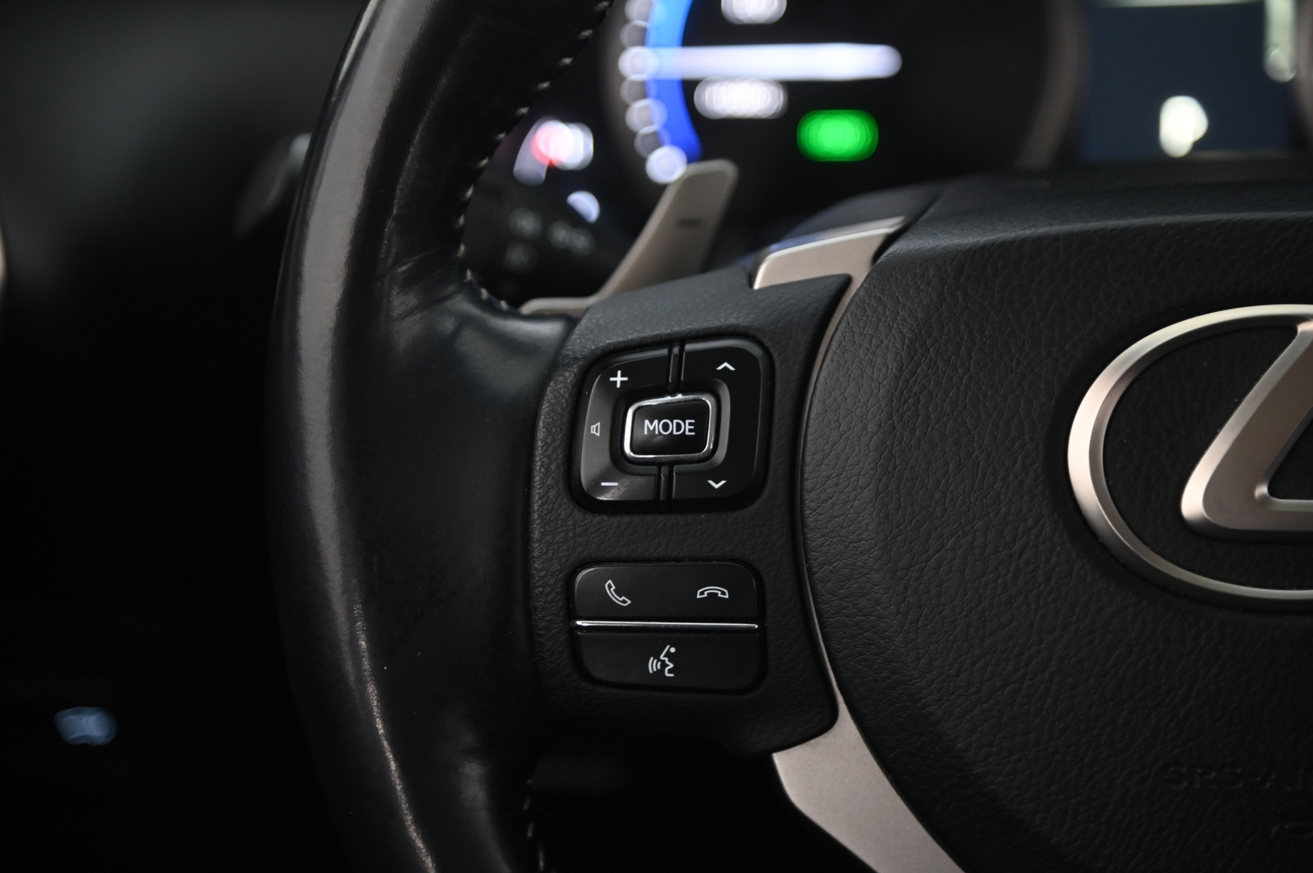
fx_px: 4373
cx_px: 656
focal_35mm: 120
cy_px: 436
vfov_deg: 11.4
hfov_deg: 17.1
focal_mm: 120
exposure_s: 1/15
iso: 2000
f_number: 4
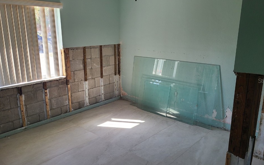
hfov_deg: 62.8
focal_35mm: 30
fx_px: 216
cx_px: 141
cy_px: 81
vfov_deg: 41.8
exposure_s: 1/120
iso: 80
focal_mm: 5.4
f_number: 1.8
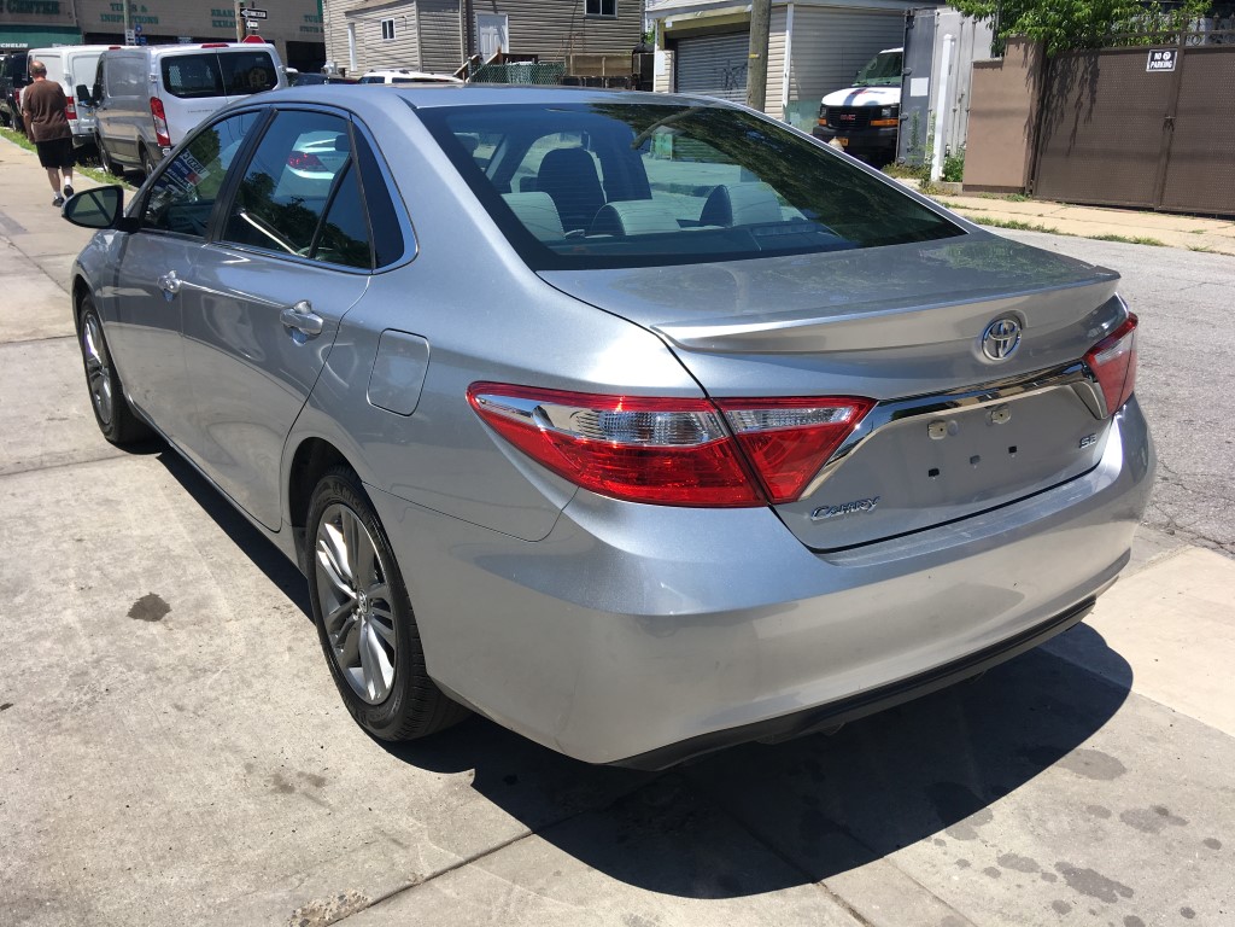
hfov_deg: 61.7
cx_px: 618
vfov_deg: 48.2
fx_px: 1035
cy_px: 464
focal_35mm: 29
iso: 25
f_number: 2.2
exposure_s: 1/1451
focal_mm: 4.15
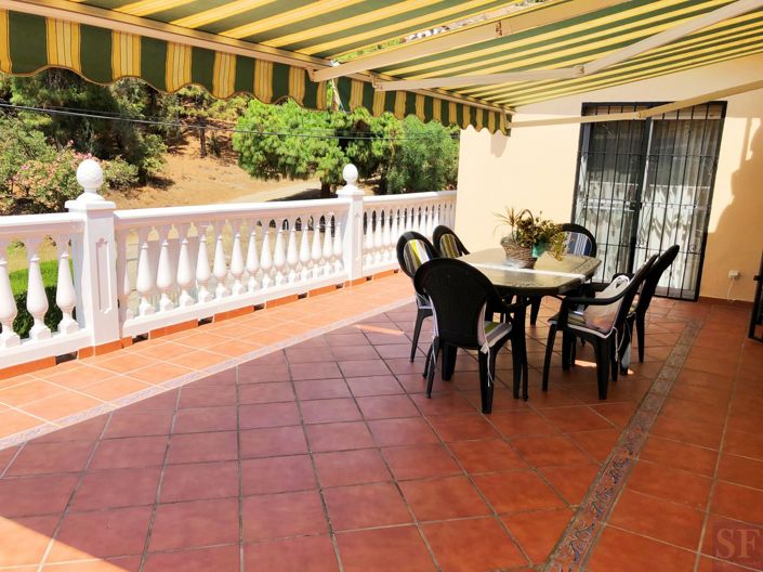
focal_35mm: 28
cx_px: 382
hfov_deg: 63.5
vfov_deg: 49.7
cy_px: 286
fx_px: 617
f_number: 1.8
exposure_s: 1/1845
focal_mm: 3.99
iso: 20
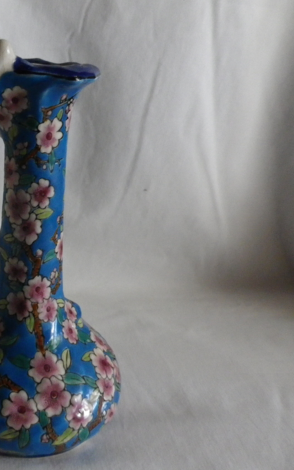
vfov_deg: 54.0
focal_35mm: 36
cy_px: 237
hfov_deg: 33.0
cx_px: 14
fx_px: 462
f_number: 3.5
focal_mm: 4.5
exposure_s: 1/25
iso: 400
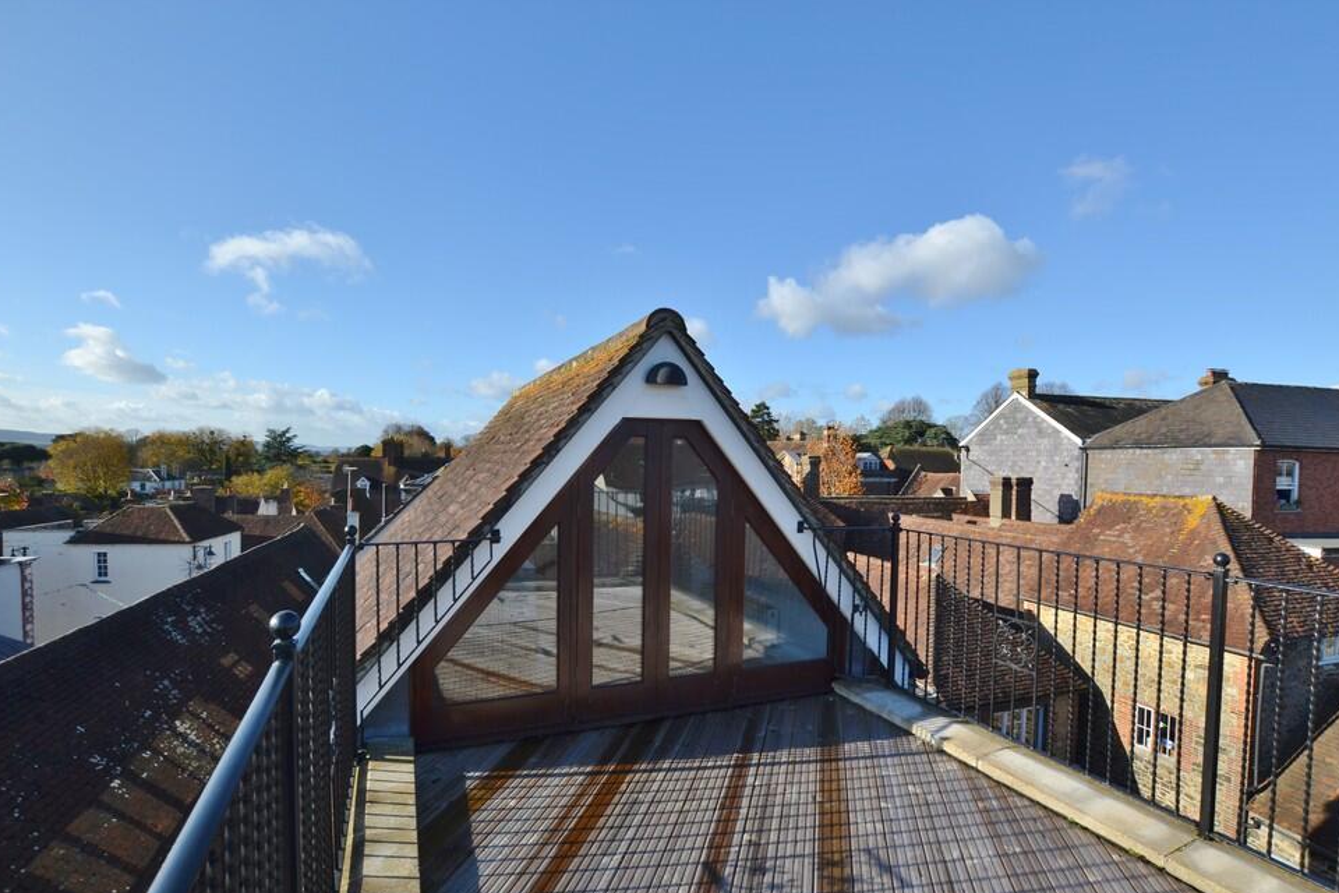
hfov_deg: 96.7
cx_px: 656
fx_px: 595
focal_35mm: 16
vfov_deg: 73.7
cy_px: 474
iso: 100
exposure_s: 1/200
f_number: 7.1
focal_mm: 10
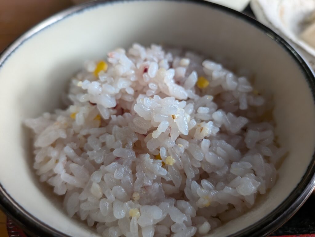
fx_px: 218
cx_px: 158
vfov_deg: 56.8
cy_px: 118
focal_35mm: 24
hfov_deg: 71.6
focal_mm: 4.53
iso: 76
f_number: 1.7
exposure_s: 1/68.6
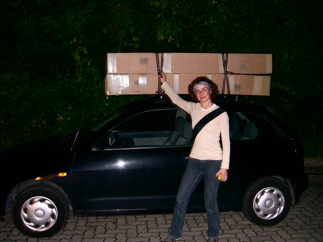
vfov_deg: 37.7
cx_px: 162
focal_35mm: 38
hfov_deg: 49.0
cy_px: 121
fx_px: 355
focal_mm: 8
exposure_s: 1
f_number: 2.8
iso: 400
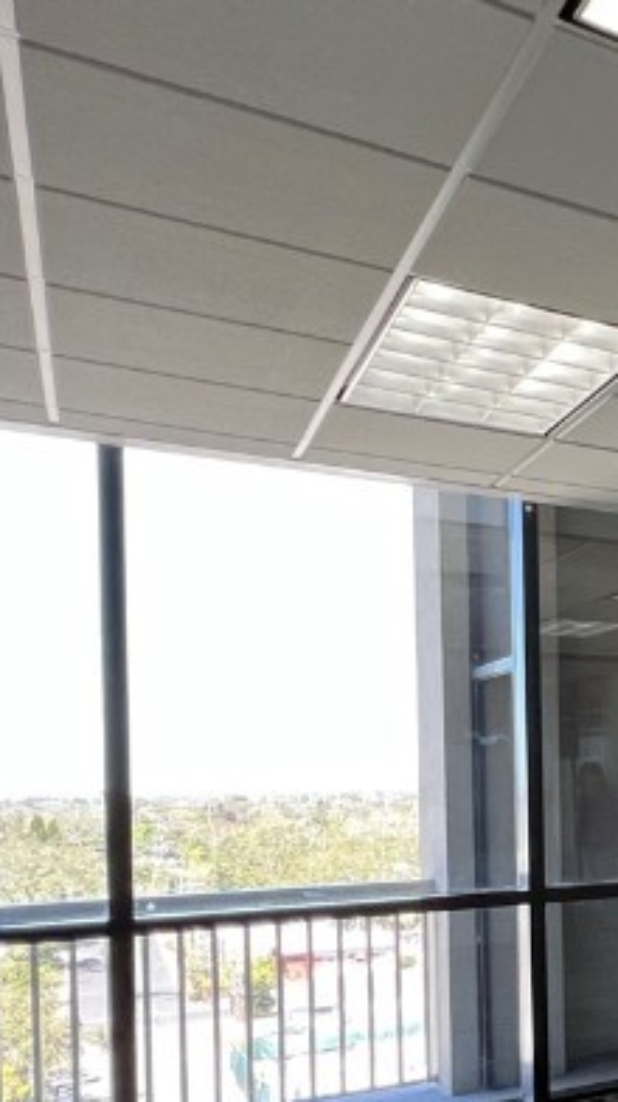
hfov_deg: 19.1
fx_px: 1080
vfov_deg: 52.3
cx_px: 1236
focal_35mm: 37
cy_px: 790
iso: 125
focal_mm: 1.57
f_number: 1.8
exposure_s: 1/120
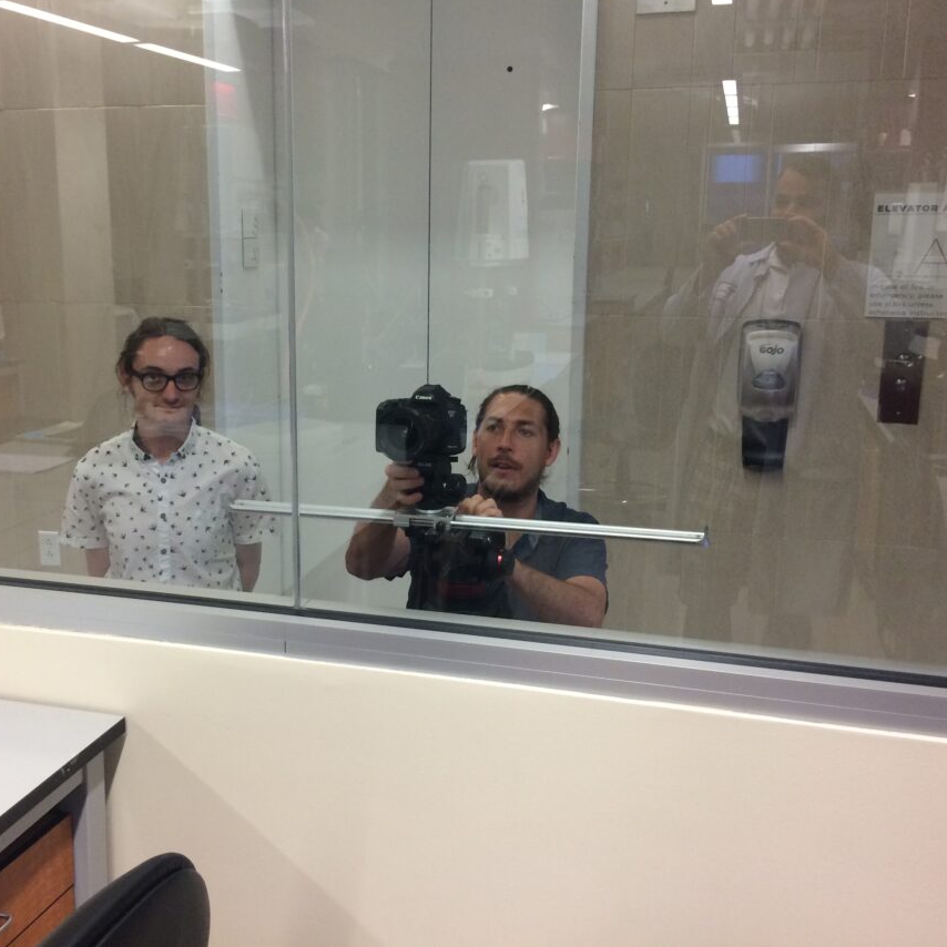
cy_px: 449
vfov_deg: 46.0
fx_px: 1114
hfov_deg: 45.8
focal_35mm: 36
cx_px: 388
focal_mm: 4.15
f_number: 2.2
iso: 64
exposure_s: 1/30
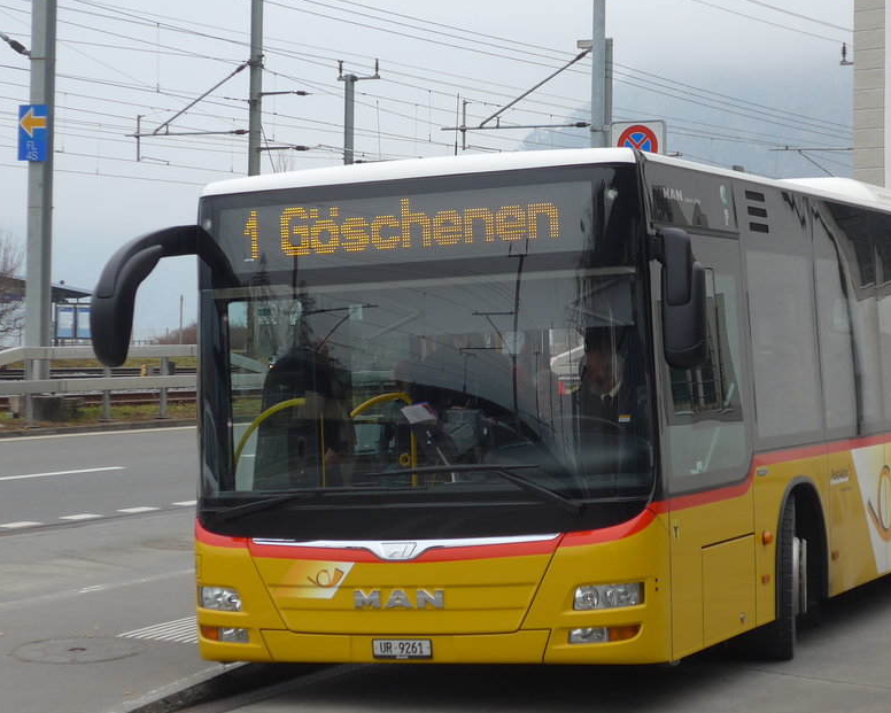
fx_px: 2347
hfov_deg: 21.5
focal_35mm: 89
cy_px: 319
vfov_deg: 17.3
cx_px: 536
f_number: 3.5
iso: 80
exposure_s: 1/160
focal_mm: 12
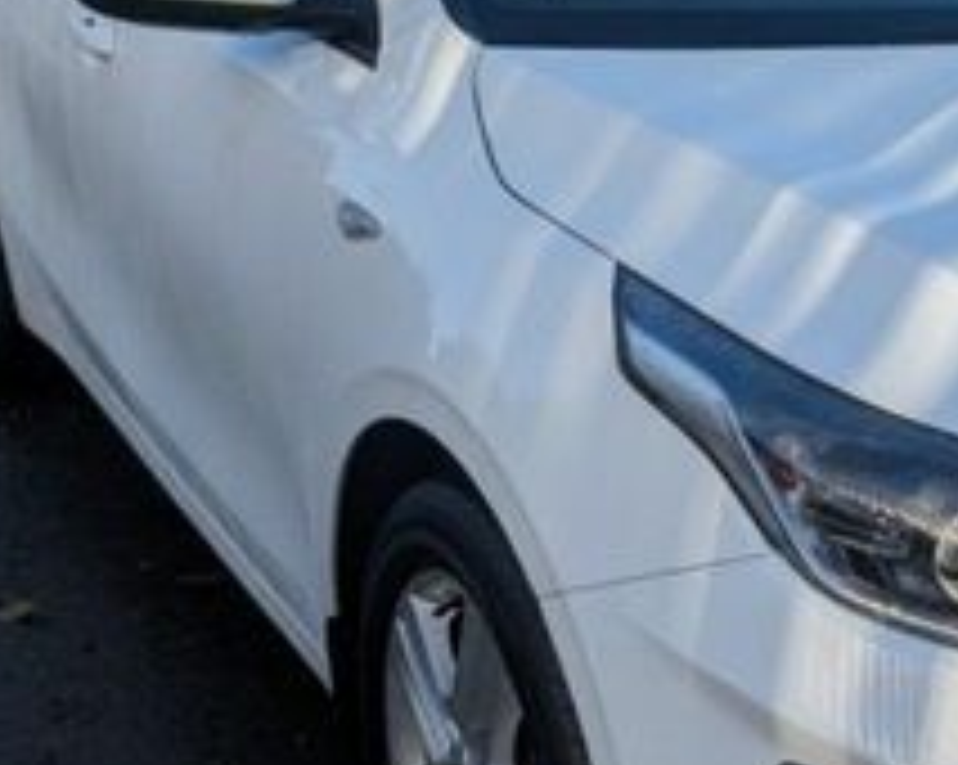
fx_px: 1870
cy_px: 333
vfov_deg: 23.1
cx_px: 1021
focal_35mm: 66
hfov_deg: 26.7
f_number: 1.68
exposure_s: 1/5682
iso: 19
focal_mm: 6.9
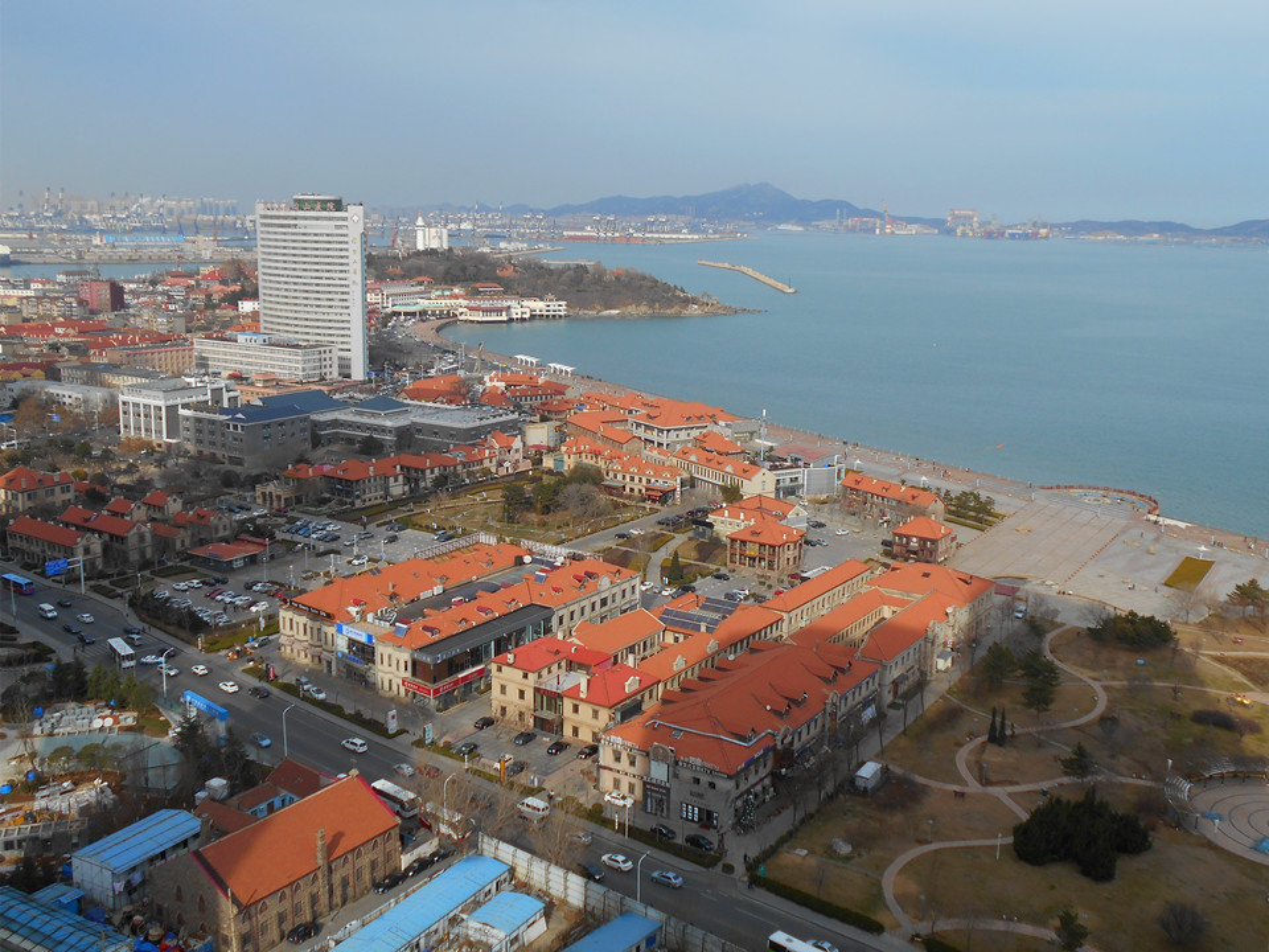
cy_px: 476
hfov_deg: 54.0
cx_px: 634
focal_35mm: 34
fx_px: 1246
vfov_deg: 41.8
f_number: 3.6
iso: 80
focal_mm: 5.8
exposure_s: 1/800
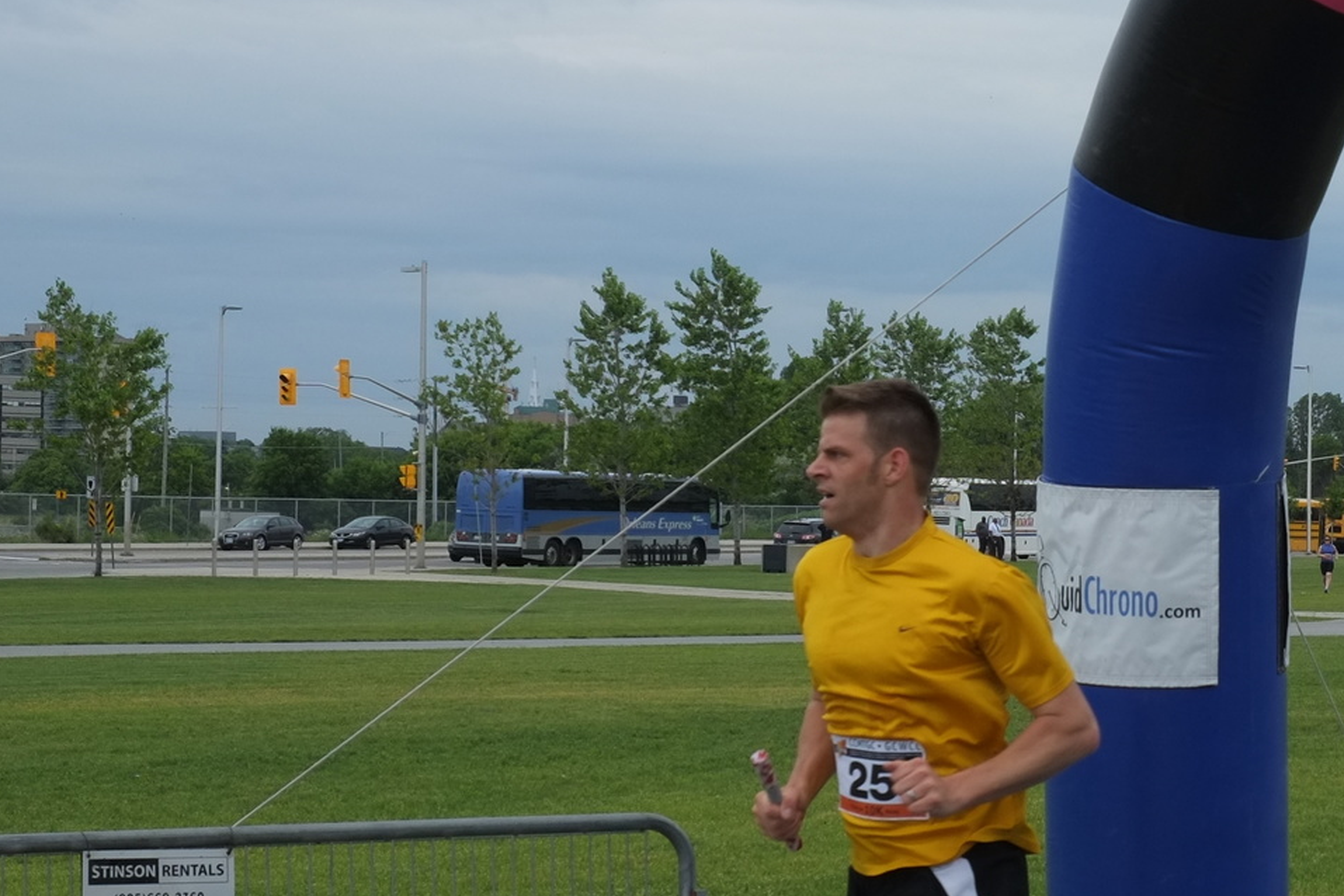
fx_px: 3509
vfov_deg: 14.5
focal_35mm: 94
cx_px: 1291
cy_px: 546
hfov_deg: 21.1
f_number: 8
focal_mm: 24.3
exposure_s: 1/680
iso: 400
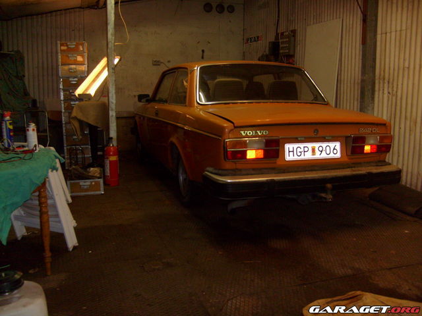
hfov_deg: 52.6
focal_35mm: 35
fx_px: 427
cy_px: 158
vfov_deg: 40.7
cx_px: 211
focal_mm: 5.8
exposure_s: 1/45
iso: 100
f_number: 2.8
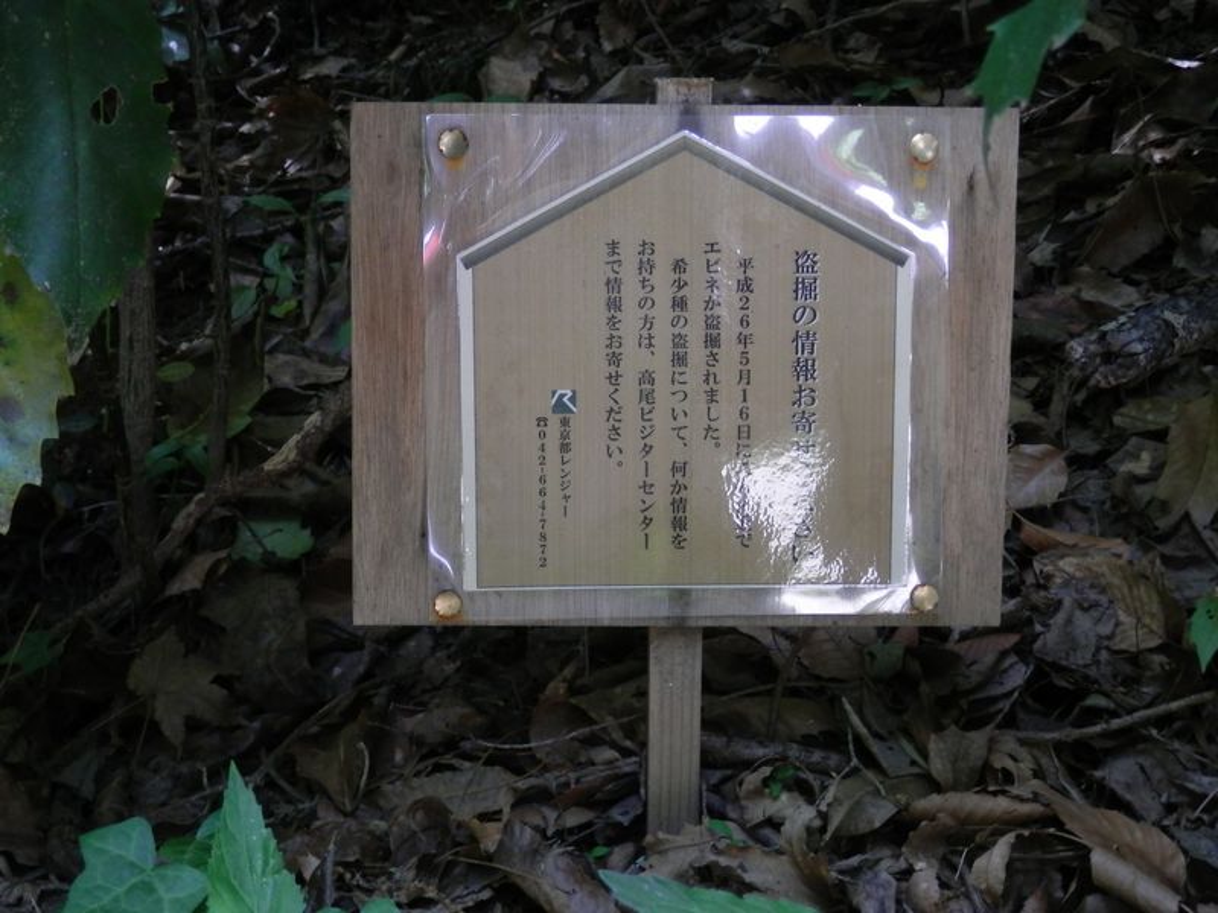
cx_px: 609
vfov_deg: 27.0
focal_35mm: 54
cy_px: 456
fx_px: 1900
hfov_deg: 35.5
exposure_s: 1/25
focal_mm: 9.8
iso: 200
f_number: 4.1
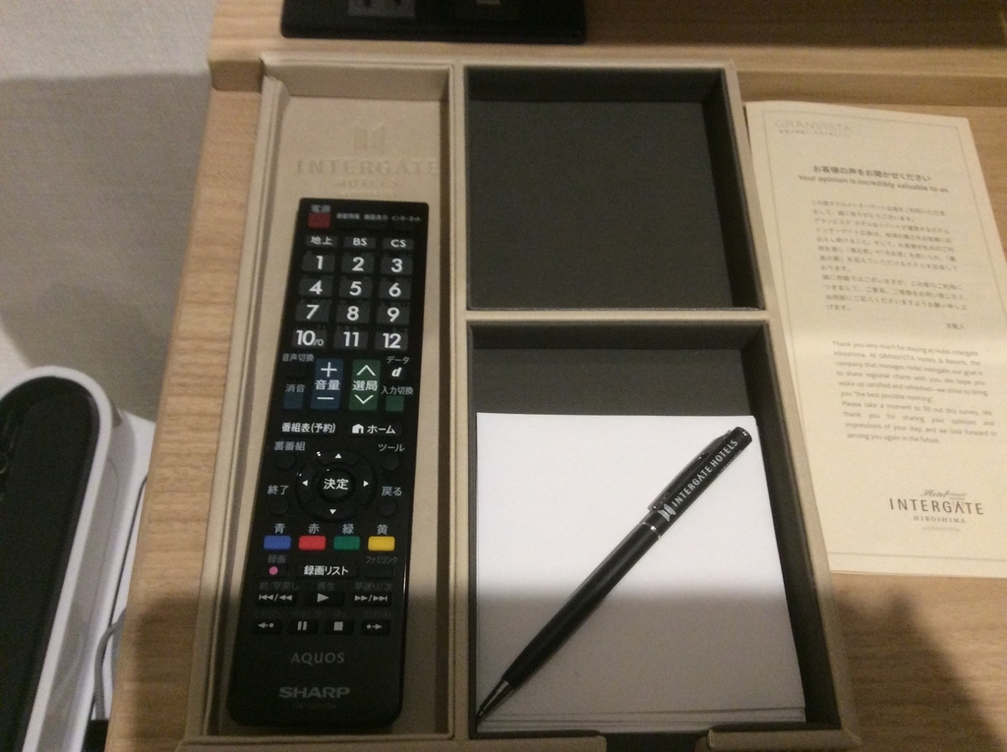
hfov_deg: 56.9
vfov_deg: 44.1
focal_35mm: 32
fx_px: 930
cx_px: 504
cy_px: 376
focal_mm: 3.3
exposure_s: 1/24
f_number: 2.4
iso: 200
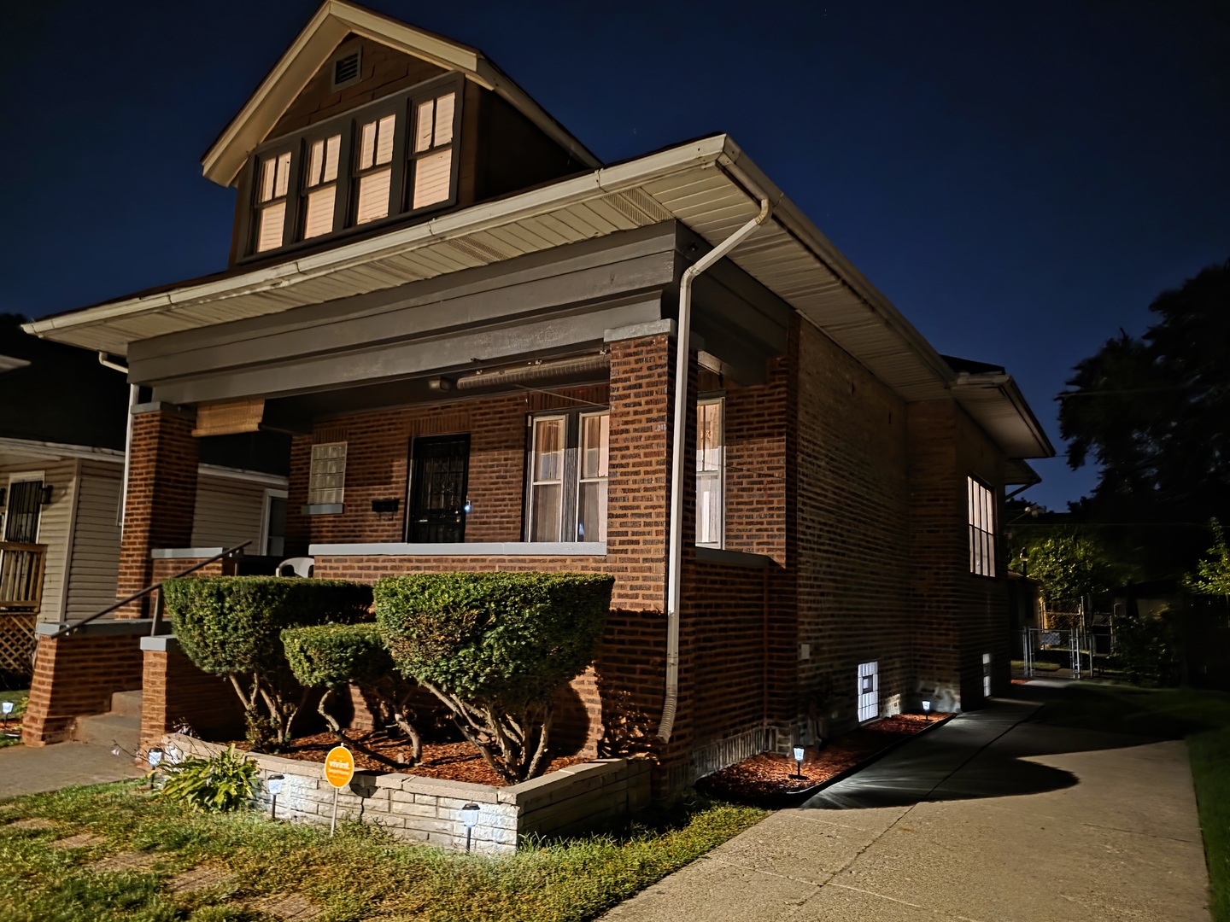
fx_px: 817
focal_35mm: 23
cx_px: 615
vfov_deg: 58.9
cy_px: 461
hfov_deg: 73.9
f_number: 1.7
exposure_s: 1/9.24
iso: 3200
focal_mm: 6.3
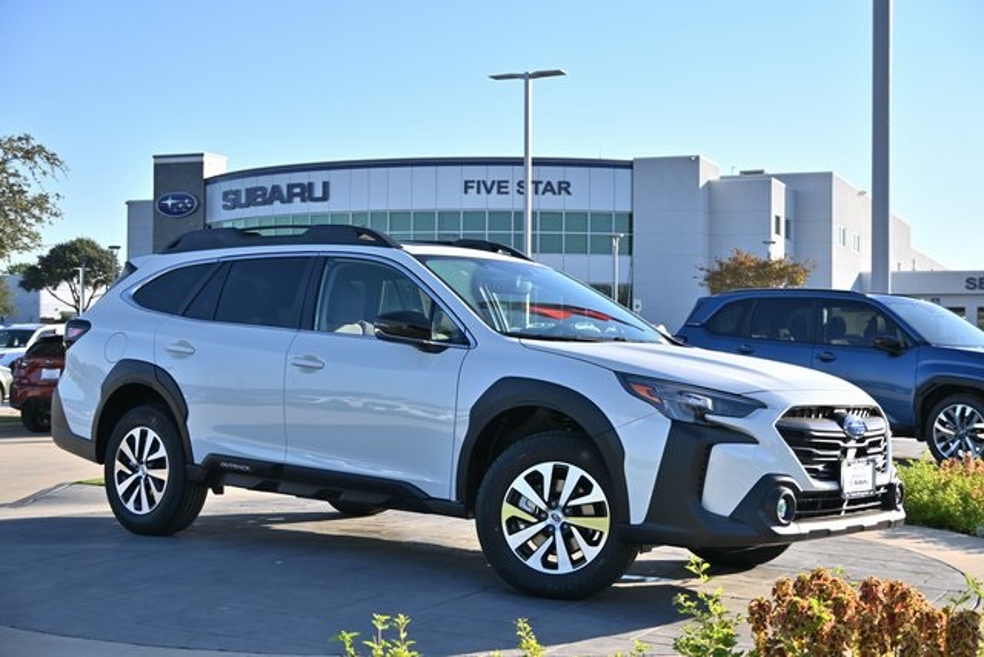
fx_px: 1394
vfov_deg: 26.5
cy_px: 328
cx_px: 492
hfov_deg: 38.9
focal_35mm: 51
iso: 200
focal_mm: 34
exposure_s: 1/1250
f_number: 4.2
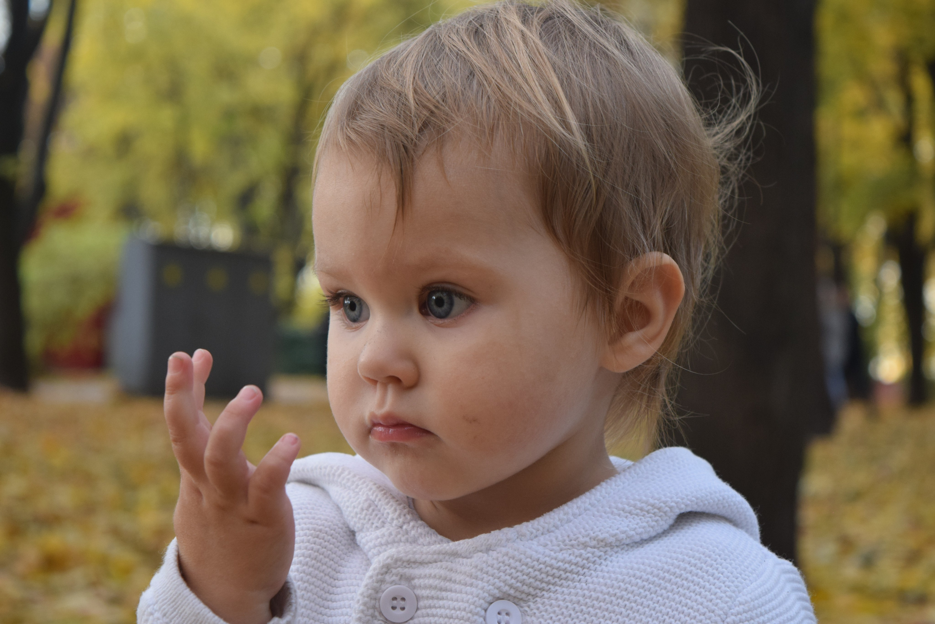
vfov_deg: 16.6
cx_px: 468
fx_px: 2143
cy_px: 312
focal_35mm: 82
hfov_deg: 24.6
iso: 800
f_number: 6.3
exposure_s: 1/160
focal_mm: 55
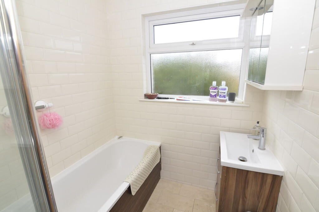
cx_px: 160
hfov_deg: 95.1
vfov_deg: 71.8
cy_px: 106
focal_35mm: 16
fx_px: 146
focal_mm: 11
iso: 400
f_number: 5.6
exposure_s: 1/200
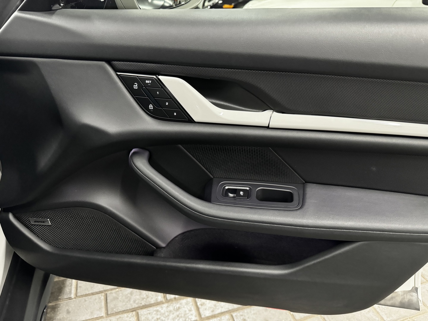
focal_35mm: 24
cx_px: 214
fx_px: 297
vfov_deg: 56.8
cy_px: 160
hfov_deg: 71.6
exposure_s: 1/40
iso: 1000
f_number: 1.78
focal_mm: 6.86
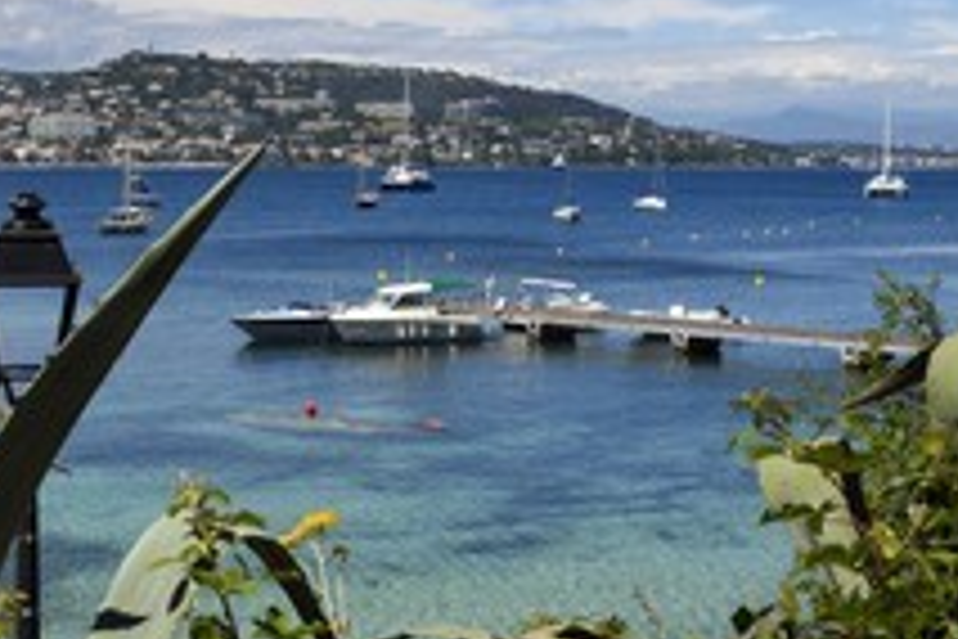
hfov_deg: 29.0
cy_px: 297
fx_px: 1836
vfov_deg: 19.7
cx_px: 306
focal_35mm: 69
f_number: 14
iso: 200
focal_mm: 35
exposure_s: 1/250
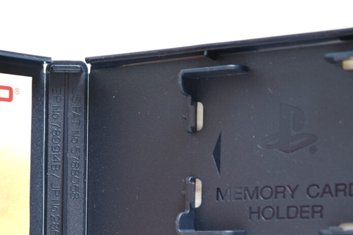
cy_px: 401
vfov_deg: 10.7
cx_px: 72
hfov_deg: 16.7
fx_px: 1197
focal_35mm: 122
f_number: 5
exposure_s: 1/1.25
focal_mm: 33
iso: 64
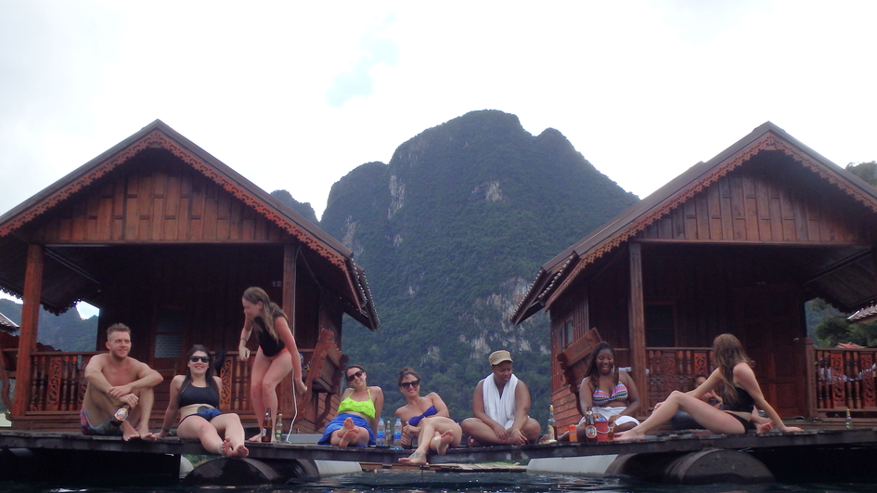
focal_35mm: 31
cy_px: 329
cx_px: 434
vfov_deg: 37.3
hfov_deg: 62.6
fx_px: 721
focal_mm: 5
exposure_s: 1/80
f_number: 11
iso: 125
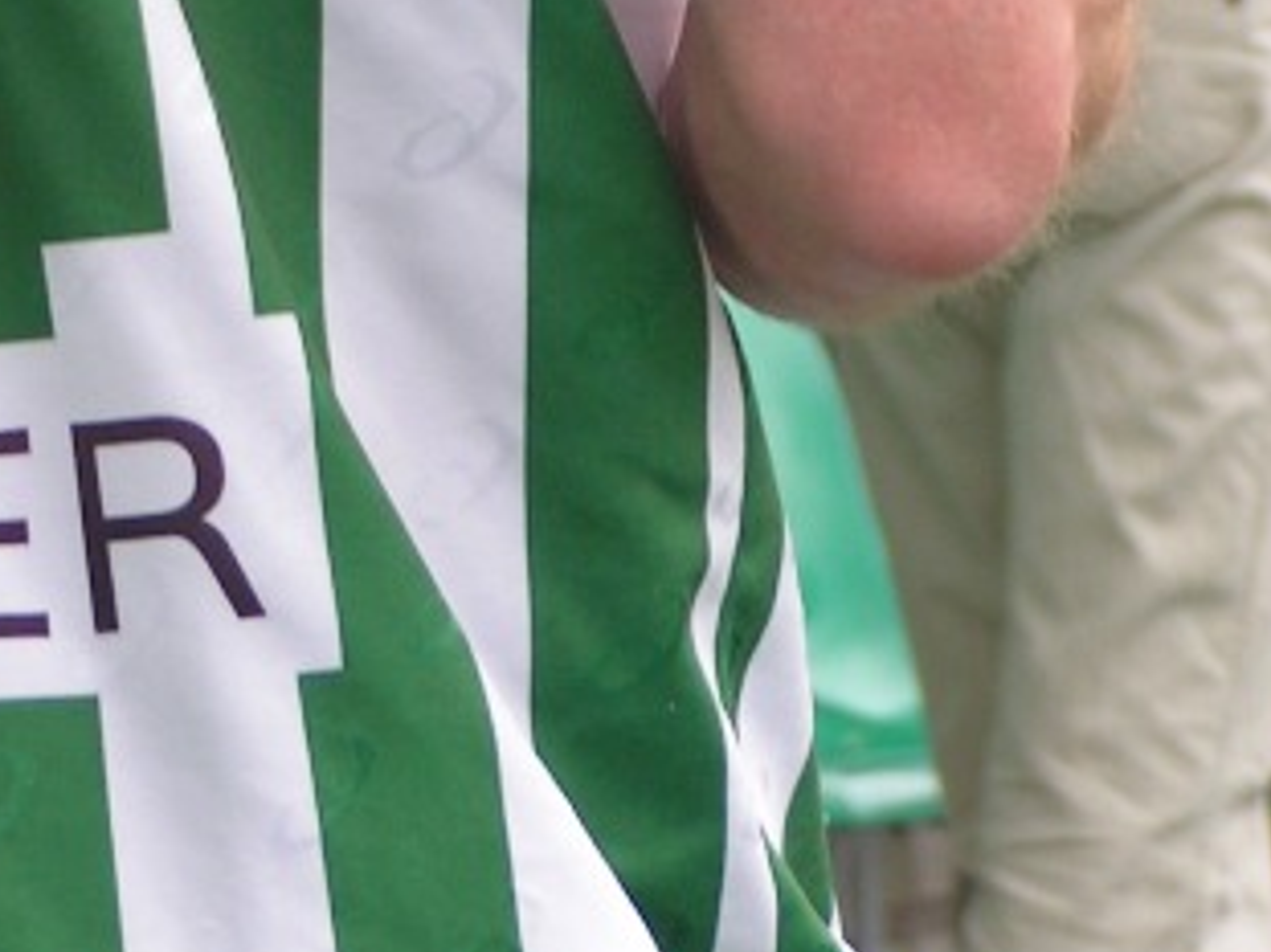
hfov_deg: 5.6
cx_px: -327
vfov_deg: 4.2
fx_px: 12846
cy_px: -245
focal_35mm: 350
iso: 50
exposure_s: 1/200
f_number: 3.5
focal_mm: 20.9
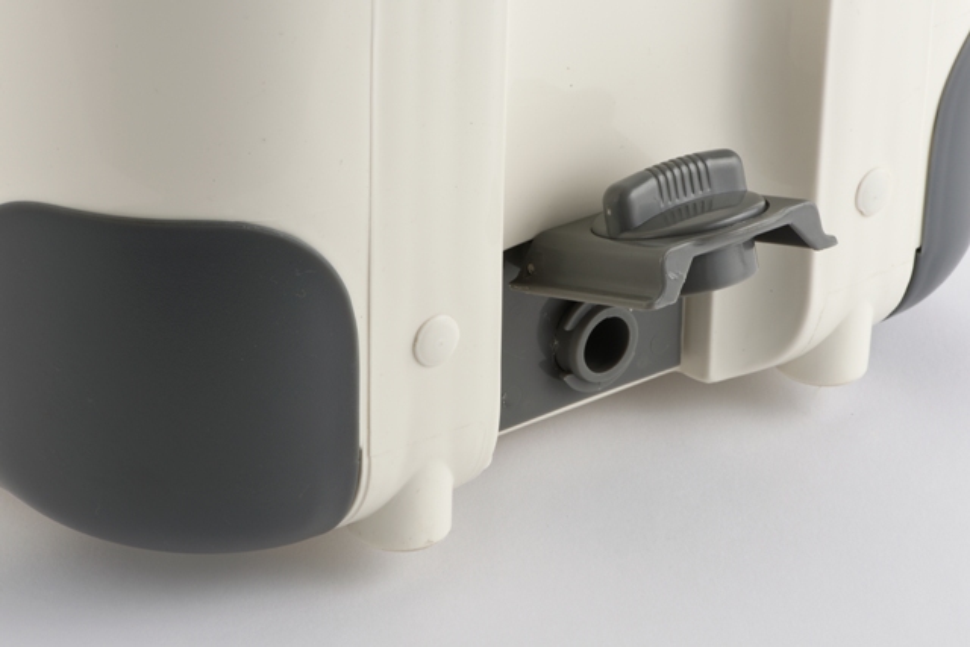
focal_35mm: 105
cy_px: 324
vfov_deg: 13.0
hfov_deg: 19.5
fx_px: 2830
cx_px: 485
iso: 125
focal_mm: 105
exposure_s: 1/60
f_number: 22
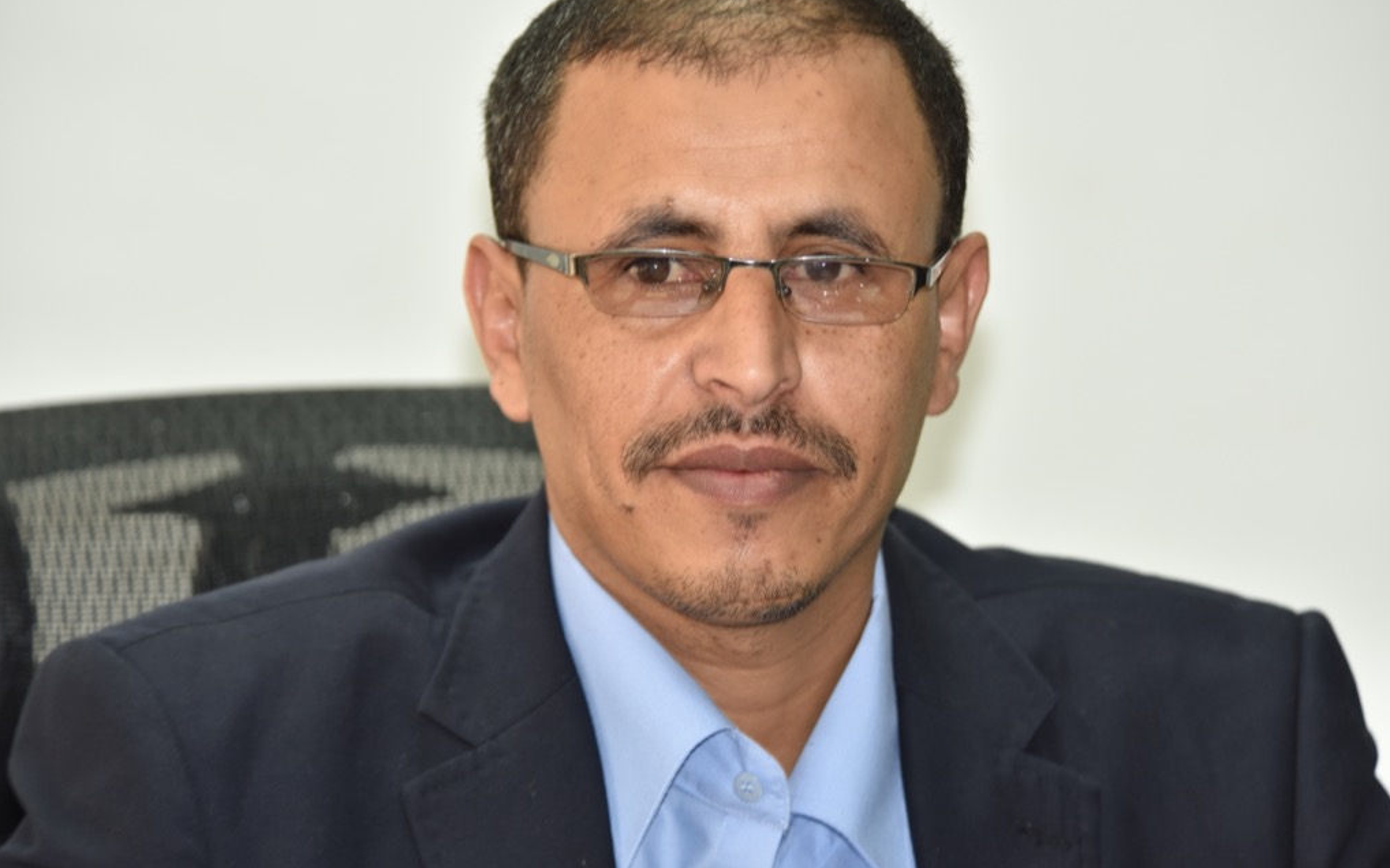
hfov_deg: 12.8
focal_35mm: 164
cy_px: 407
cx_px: 695
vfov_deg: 8.0
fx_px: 6212
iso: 400
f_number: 5.6
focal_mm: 160
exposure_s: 1/40
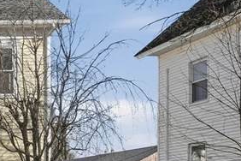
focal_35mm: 60
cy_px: 91
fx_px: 400
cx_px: -189
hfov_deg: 21.8
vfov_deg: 22.7
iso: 400
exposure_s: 1/4000
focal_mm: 11
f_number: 7.1
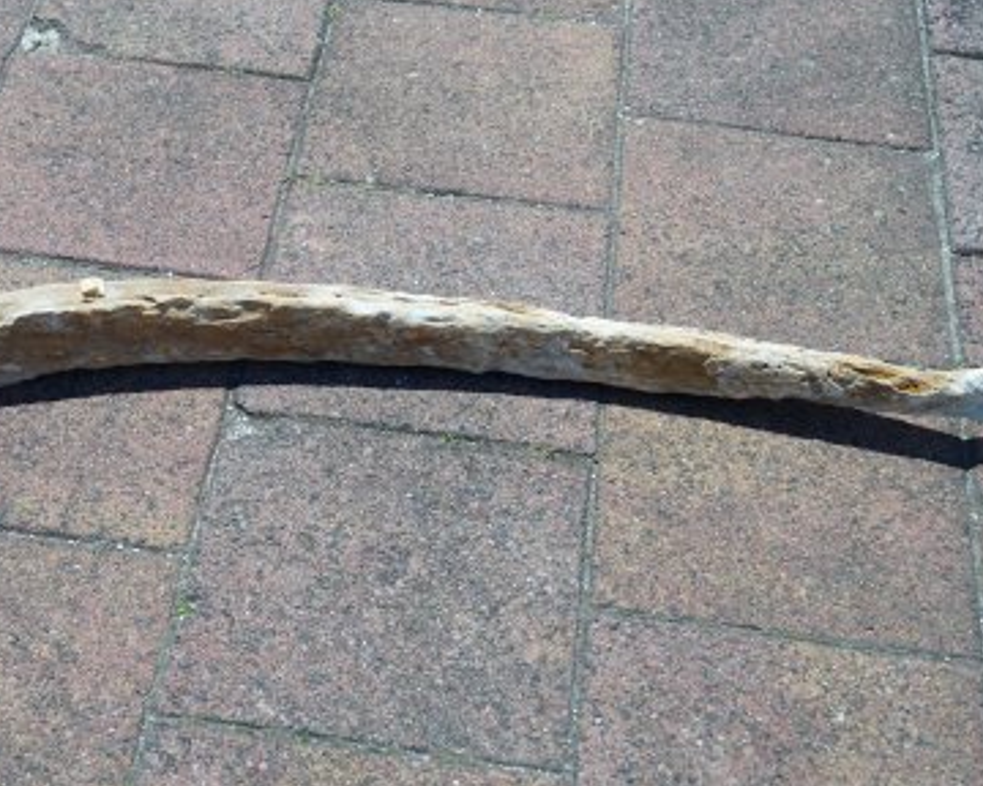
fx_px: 1891
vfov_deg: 23.5
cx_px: 309
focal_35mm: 65
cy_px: 412
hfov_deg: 28.9
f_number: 4.5
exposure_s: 1/1000
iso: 100
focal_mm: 26
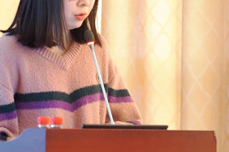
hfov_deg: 6.2
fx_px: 2104
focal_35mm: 331
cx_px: 107
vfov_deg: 4.1
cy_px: 59
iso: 6400
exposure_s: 1/25
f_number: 6.3
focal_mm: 198
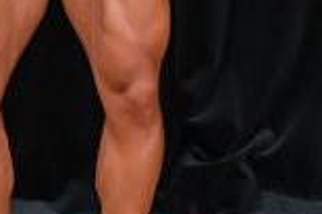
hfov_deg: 1.4
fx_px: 13429
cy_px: -116
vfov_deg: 0.9
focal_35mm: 1503
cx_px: 180
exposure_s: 1/400
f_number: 5.6
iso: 4000
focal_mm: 200
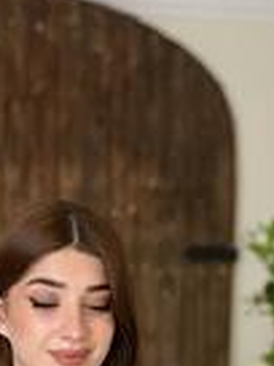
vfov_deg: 20.6
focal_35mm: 88
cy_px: 458
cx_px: 67
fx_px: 929
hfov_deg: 16.7
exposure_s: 1/100
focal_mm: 2.69
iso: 40
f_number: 1.9
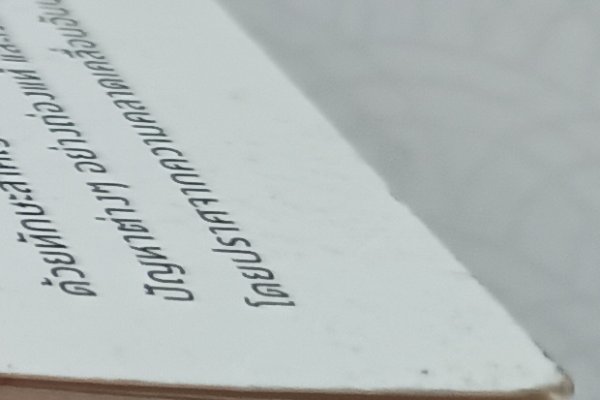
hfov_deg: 9.7
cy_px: 69
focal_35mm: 161
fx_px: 2682
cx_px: -1209
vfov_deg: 8.5
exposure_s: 1/50
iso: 754
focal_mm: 5.31
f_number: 1.7
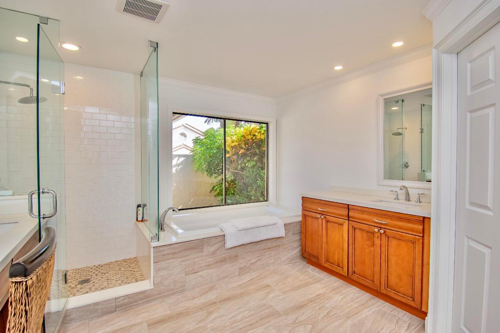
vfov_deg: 72.1
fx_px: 229
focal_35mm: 16
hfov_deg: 95.0
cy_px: 166
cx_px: 250
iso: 450
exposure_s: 1/125
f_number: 5.6
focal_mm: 11
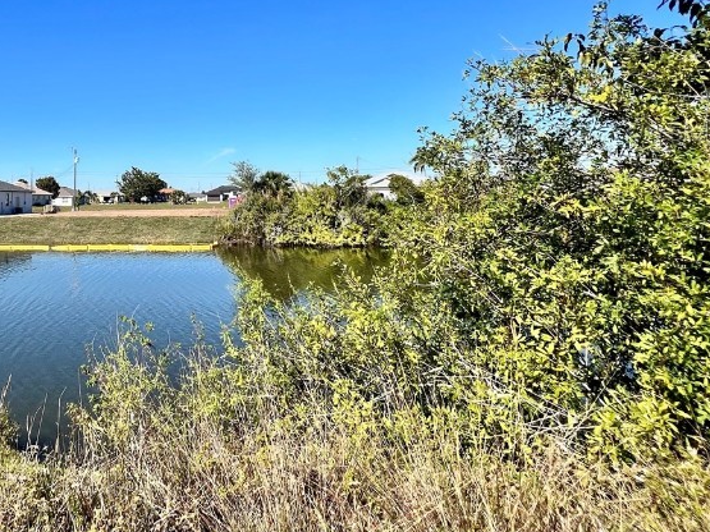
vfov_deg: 54.1
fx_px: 492
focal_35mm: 24
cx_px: 134
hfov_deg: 64.7
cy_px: 130
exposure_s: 1/2137
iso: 32
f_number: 1.8
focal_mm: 1.57
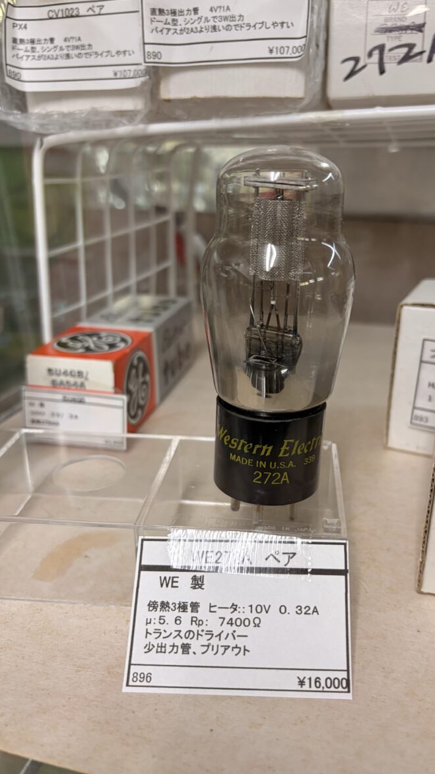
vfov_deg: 66.1
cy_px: 393
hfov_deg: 40.0
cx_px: 254
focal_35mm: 29
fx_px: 595
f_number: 1.6
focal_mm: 5.96
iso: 100
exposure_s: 1/100
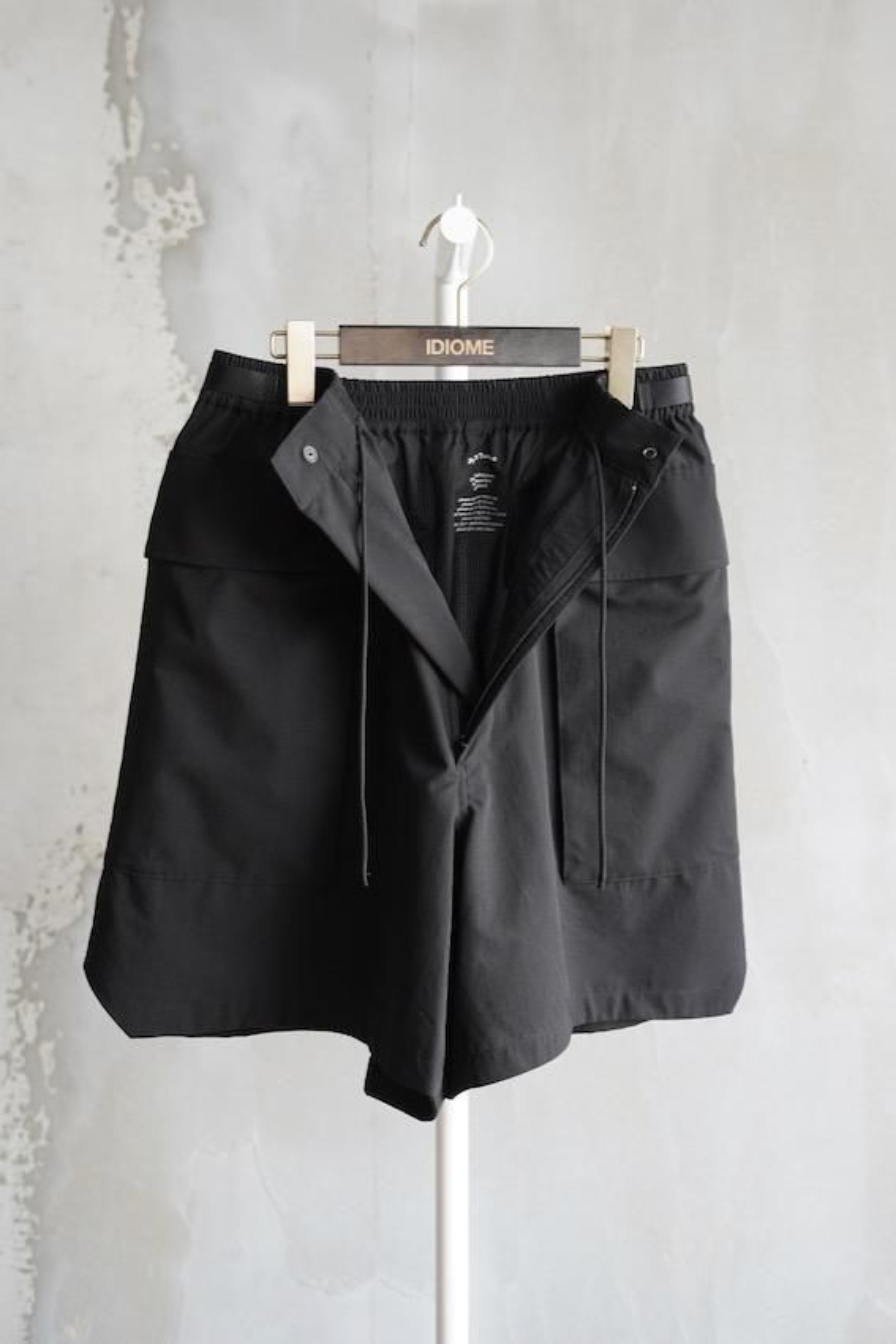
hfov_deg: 27.0
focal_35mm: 50
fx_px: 1866
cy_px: 672
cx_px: 448
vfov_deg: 39.6
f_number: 3.5
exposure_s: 1/125
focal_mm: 50
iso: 800
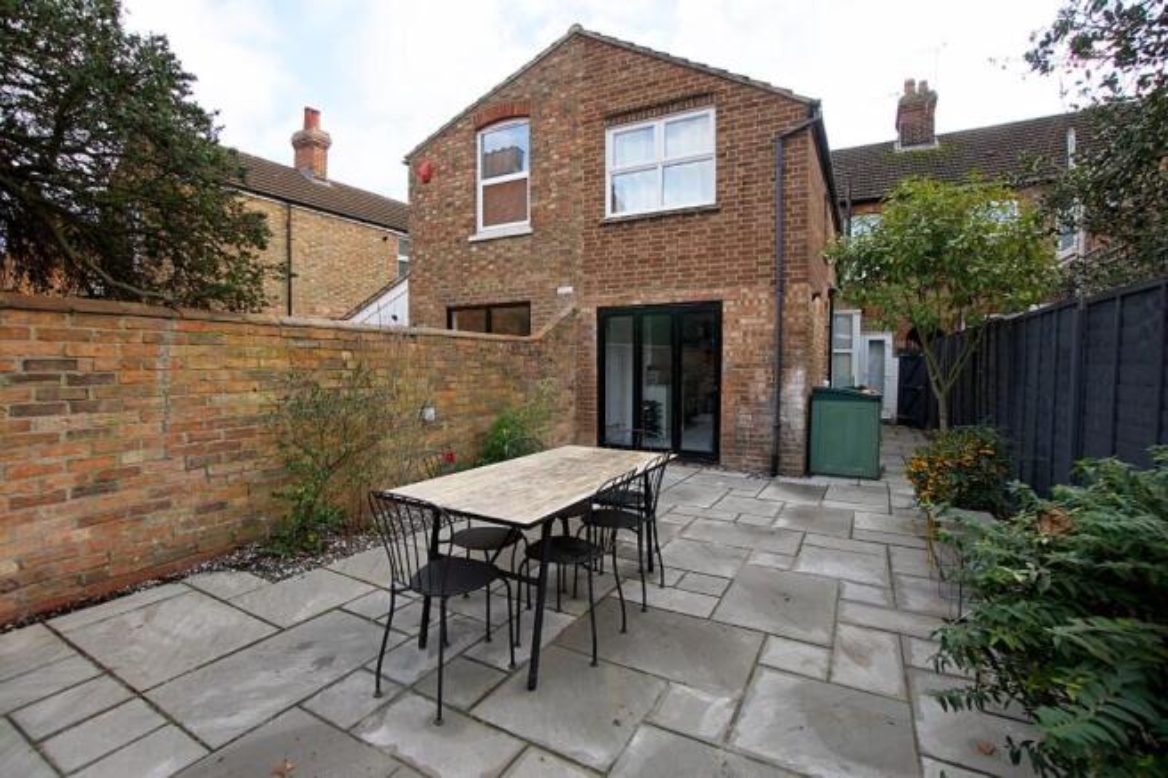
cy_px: 389
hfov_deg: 100.4
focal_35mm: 15
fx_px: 487
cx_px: 584
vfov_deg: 77.3
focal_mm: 10
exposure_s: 1/100
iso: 100
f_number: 5
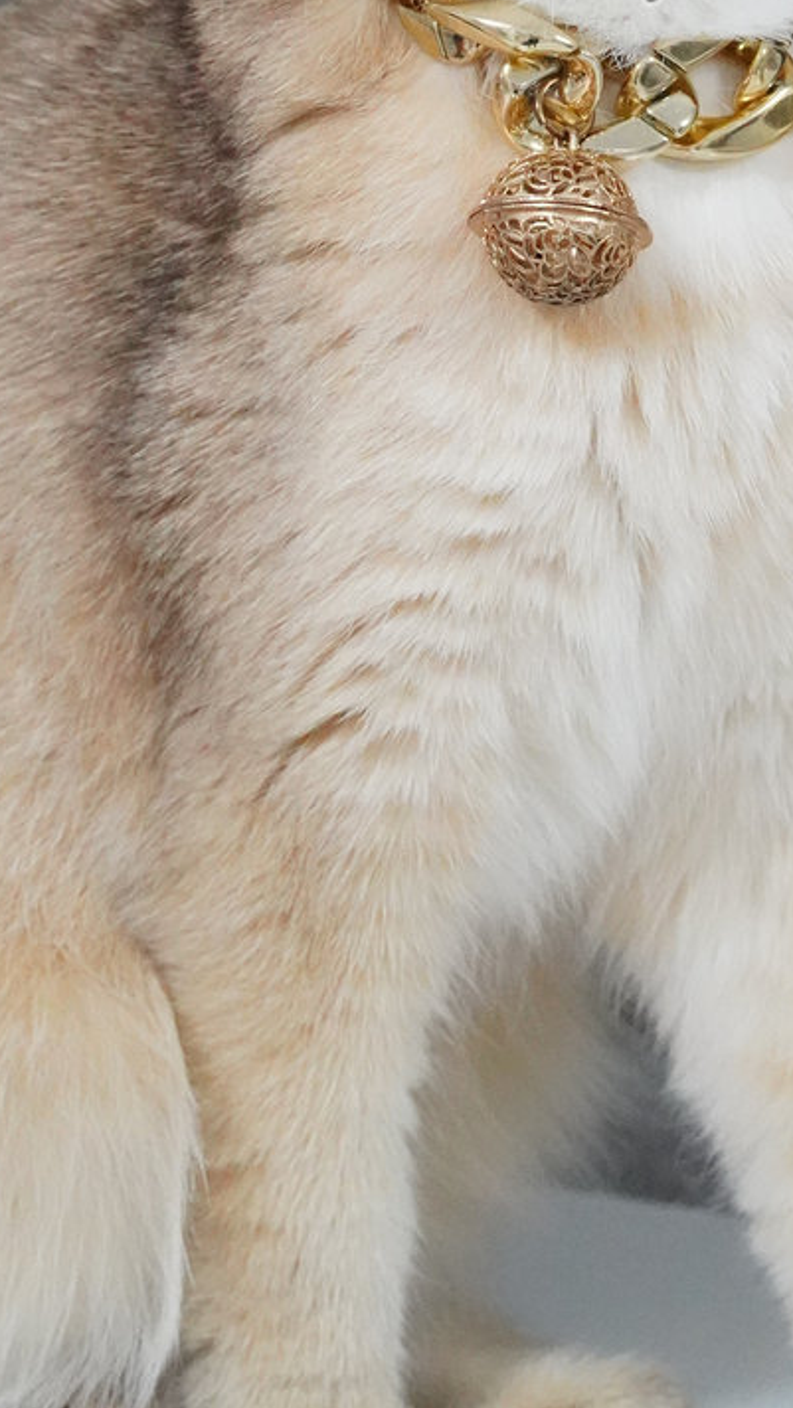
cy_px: -127
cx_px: 745
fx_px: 7469
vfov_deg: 10.6
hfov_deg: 6.1
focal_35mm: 200
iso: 20000
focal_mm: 85
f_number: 9
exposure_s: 1/250
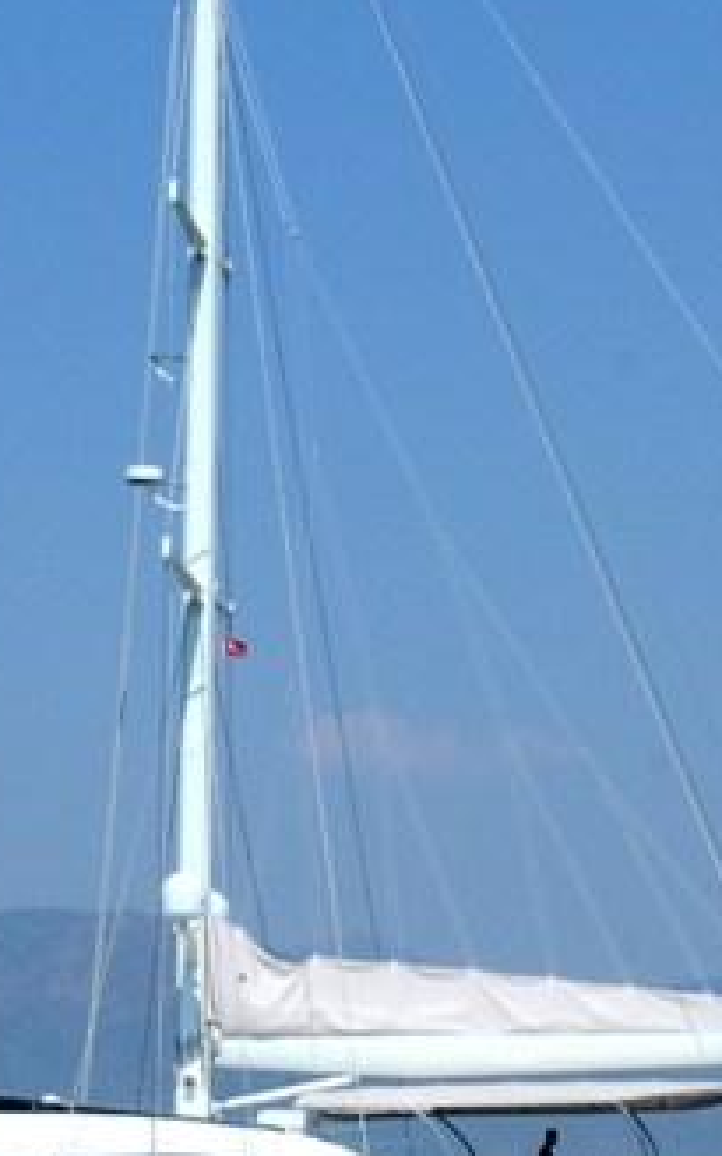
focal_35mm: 143
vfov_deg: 14.6
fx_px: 4502
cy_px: 536
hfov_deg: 9.1
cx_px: -53
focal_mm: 30
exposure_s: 1/250
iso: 250
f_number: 16
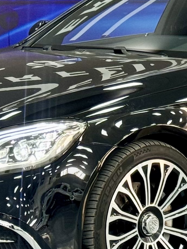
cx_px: 196
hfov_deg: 7.0
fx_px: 1527
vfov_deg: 9.2
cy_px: -29
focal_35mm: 212
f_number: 1.78
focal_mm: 6.76
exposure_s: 1/50
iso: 125
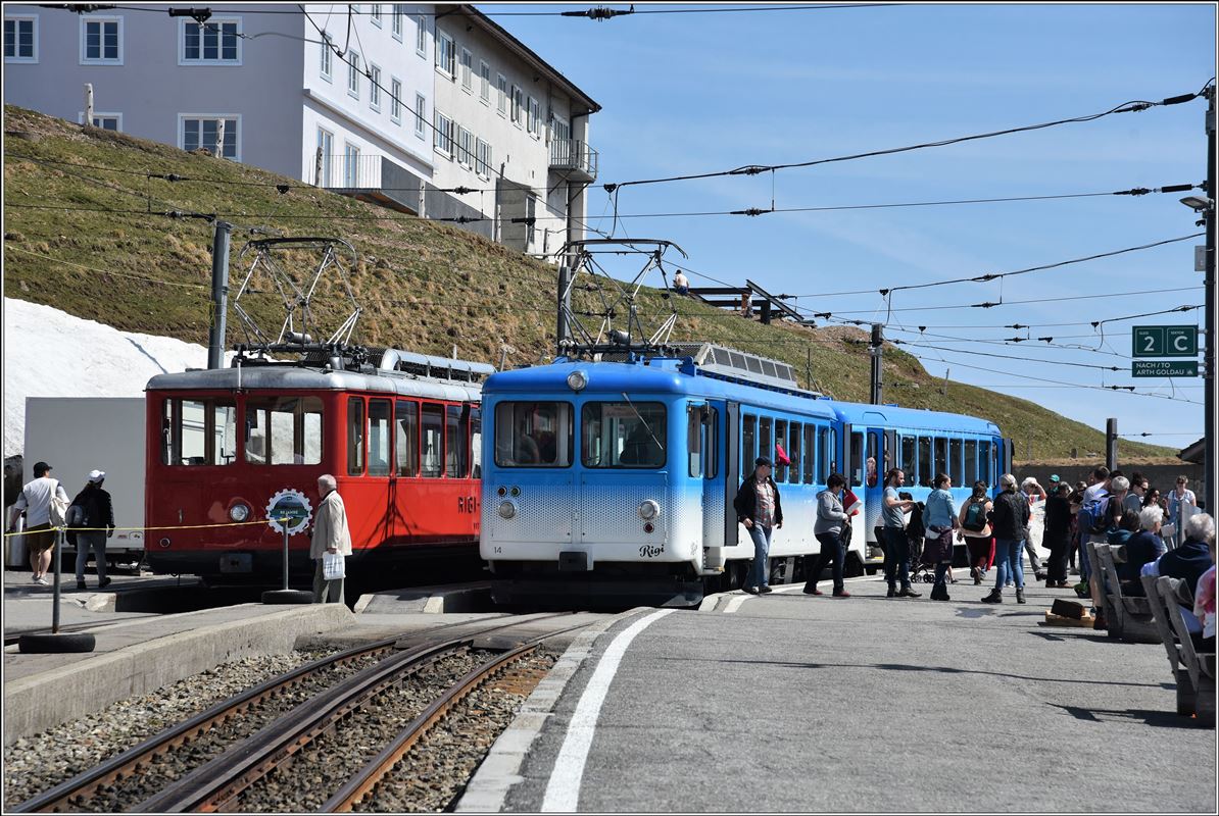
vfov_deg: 11.5
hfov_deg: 17.0
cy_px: 408
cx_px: 610
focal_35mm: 120
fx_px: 4069
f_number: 7.1
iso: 200
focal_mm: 120
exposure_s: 1/800
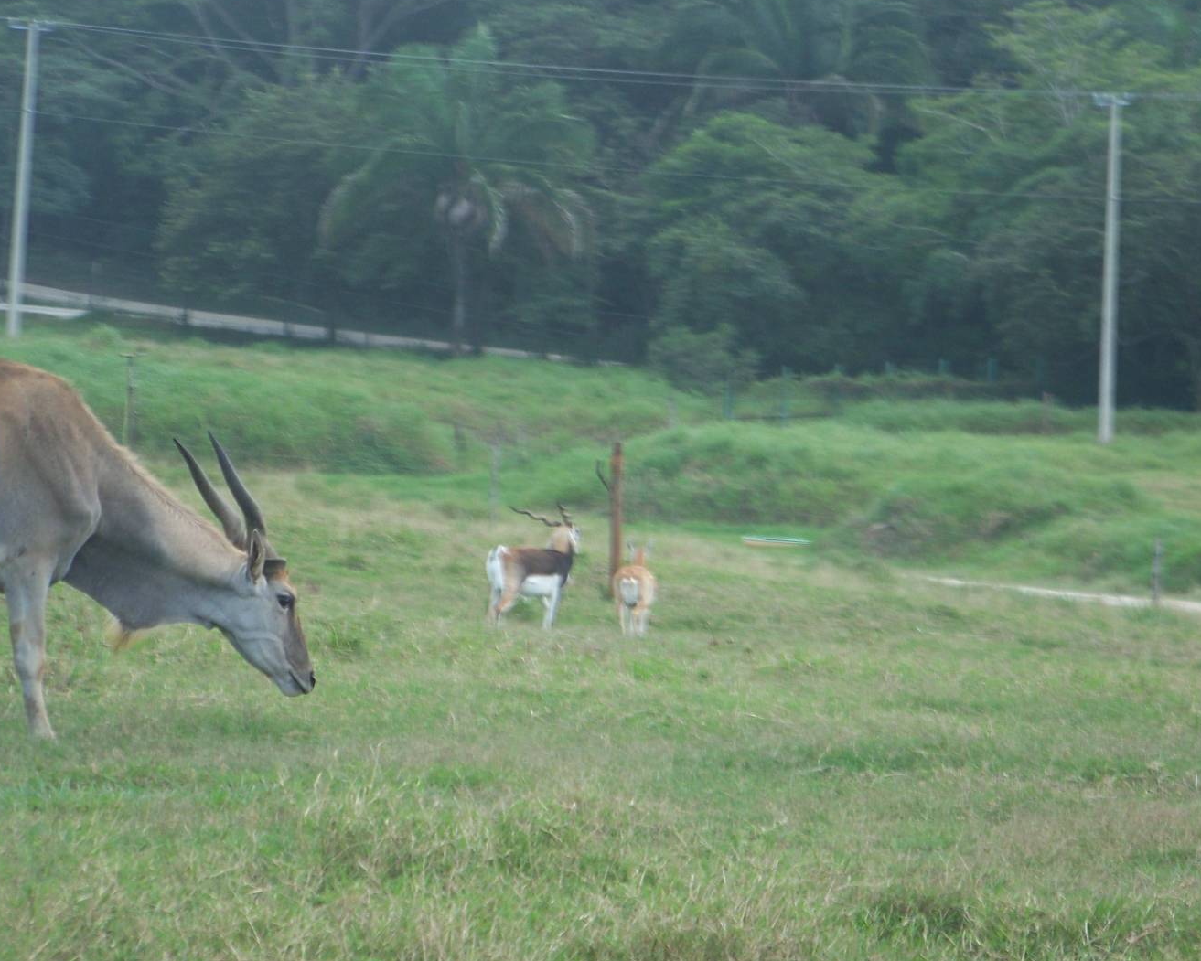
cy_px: 491
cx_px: 575
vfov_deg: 5.9
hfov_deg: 7.3
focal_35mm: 264
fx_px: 9386
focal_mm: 35.7
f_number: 3.6
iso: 64
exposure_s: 1/80
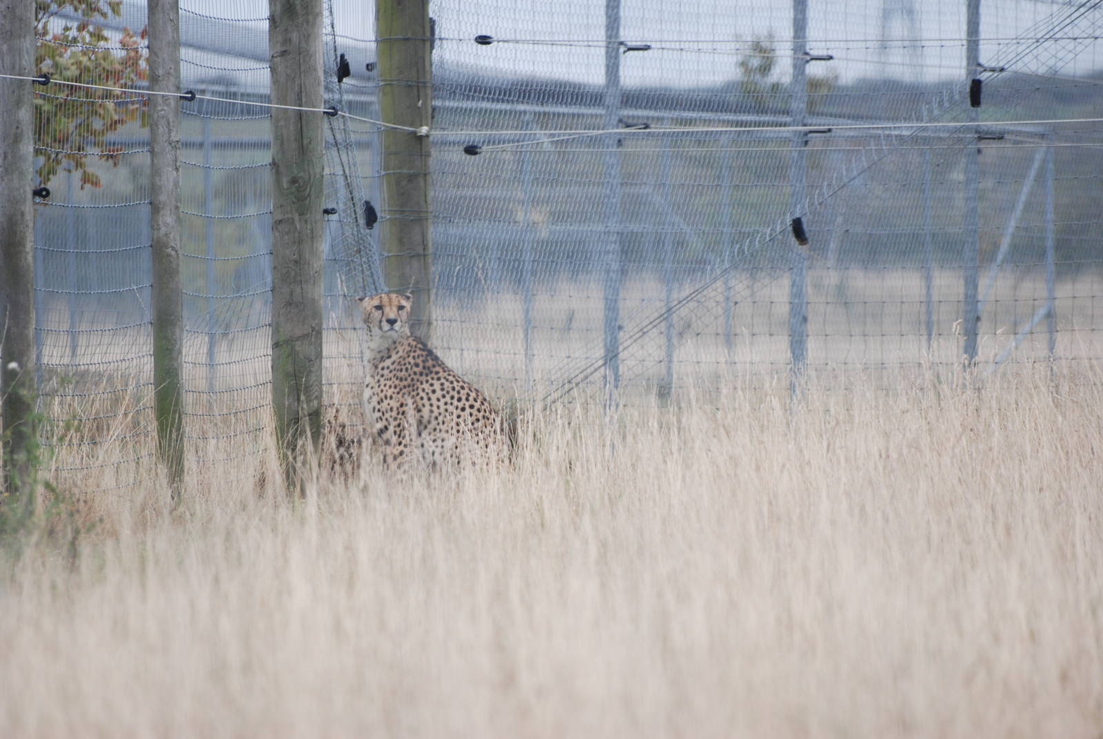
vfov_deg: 3.8
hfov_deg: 5.7
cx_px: 552
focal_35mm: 360
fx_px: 11043
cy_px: 370
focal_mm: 240
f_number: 5.3
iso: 400
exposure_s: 1/400
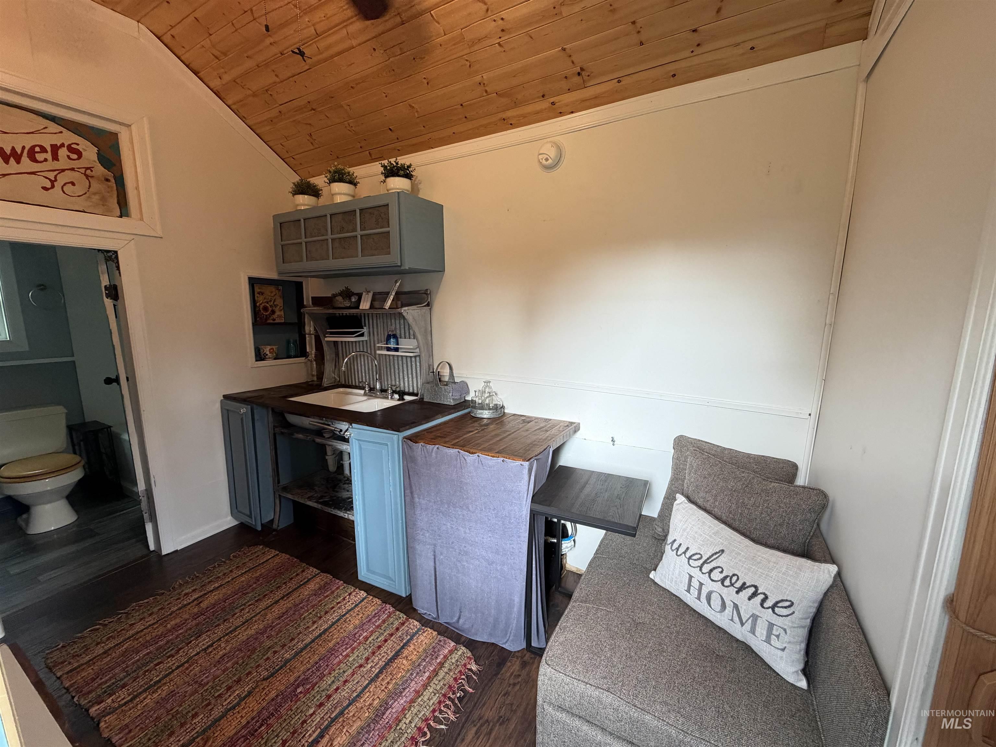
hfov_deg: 102.1
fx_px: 403
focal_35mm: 14
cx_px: 498
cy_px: 374
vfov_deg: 85.7
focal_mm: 2.22
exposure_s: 1/120
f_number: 2.2
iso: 250
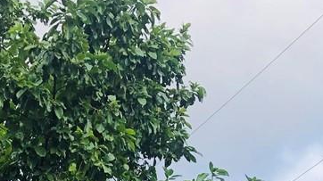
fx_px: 1155
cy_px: 501
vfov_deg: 8.0
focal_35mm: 135
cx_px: 42
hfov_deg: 15.8
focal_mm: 3.99
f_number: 1.8
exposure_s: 1/736
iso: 20
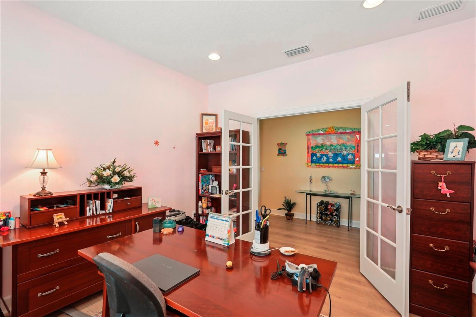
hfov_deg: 95.0
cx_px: 238
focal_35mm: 16
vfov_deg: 72.0
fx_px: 218
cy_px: 158
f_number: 7.1
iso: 400
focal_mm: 16.5
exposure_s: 1/20
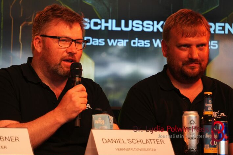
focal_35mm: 229
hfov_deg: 9.0
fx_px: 1479
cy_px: 73
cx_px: 116
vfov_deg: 6.0
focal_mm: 141
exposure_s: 1/250
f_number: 5.6
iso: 1600
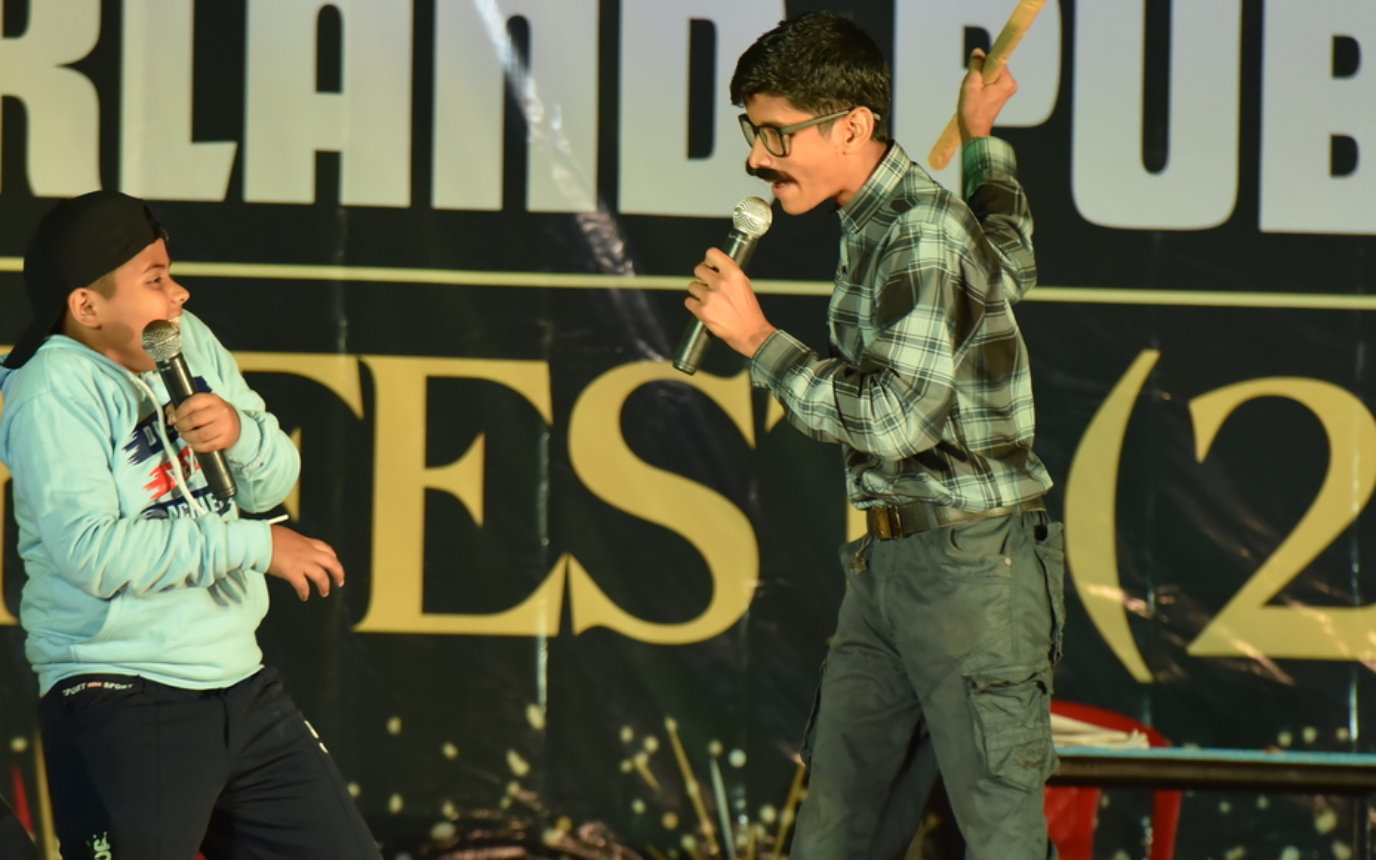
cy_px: 484
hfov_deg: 6.4
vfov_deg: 4.0
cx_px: 569
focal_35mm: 330
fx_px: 12377
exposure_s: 1/320
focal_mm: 200
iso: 1600
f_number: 2.8
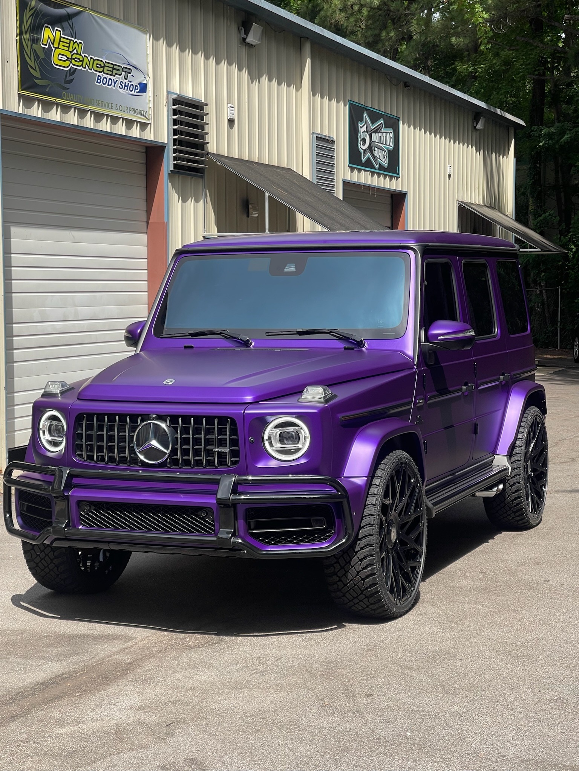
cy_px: 386
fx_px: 1427
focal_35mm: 64
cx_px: 290
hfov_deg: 22.9
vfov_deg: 30.3
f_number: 2.2
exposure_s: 1/589
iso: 20
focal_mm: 7.5
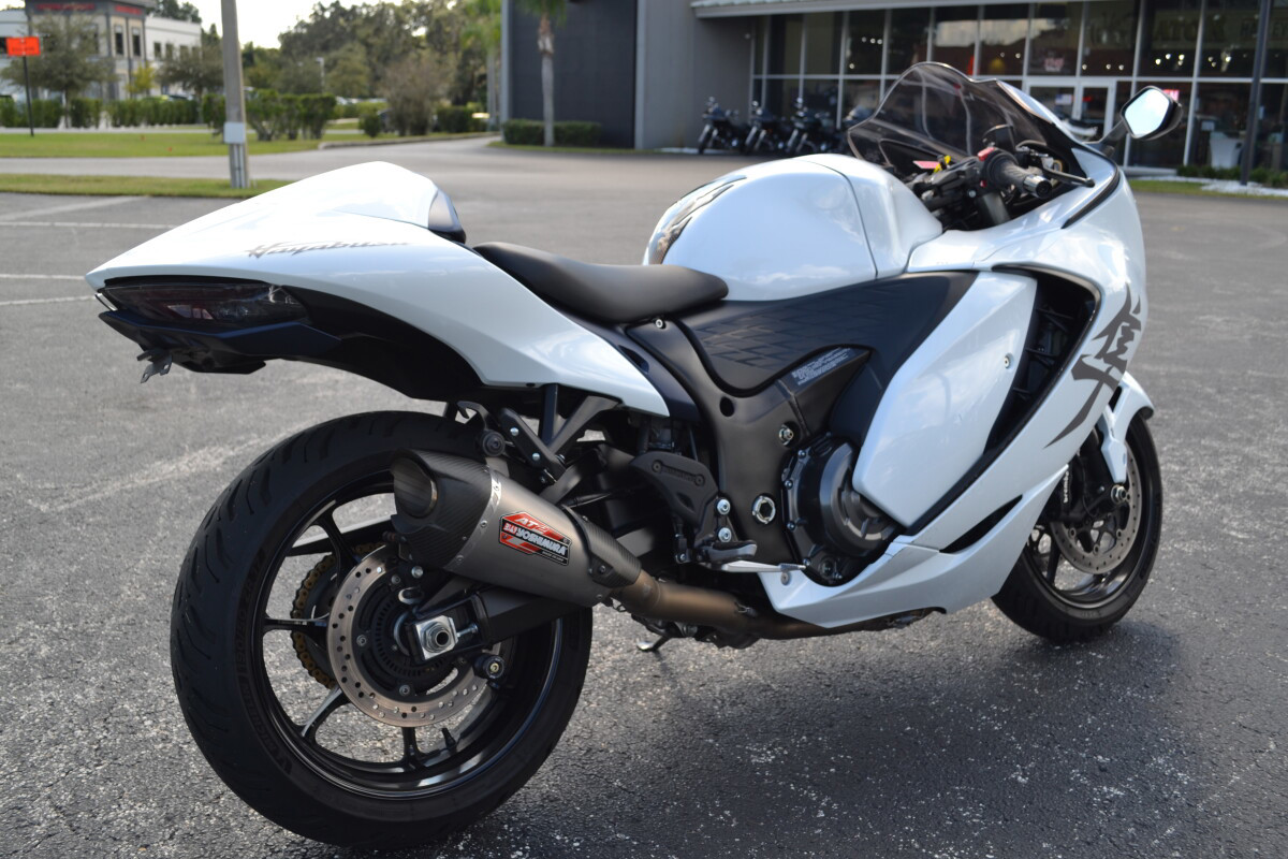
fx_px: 1288
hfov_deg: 53.1
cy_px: 430
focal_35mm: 36
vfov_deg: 36.9
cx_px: 644
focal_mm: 24
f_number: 6.3
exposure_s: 1/160
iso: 100
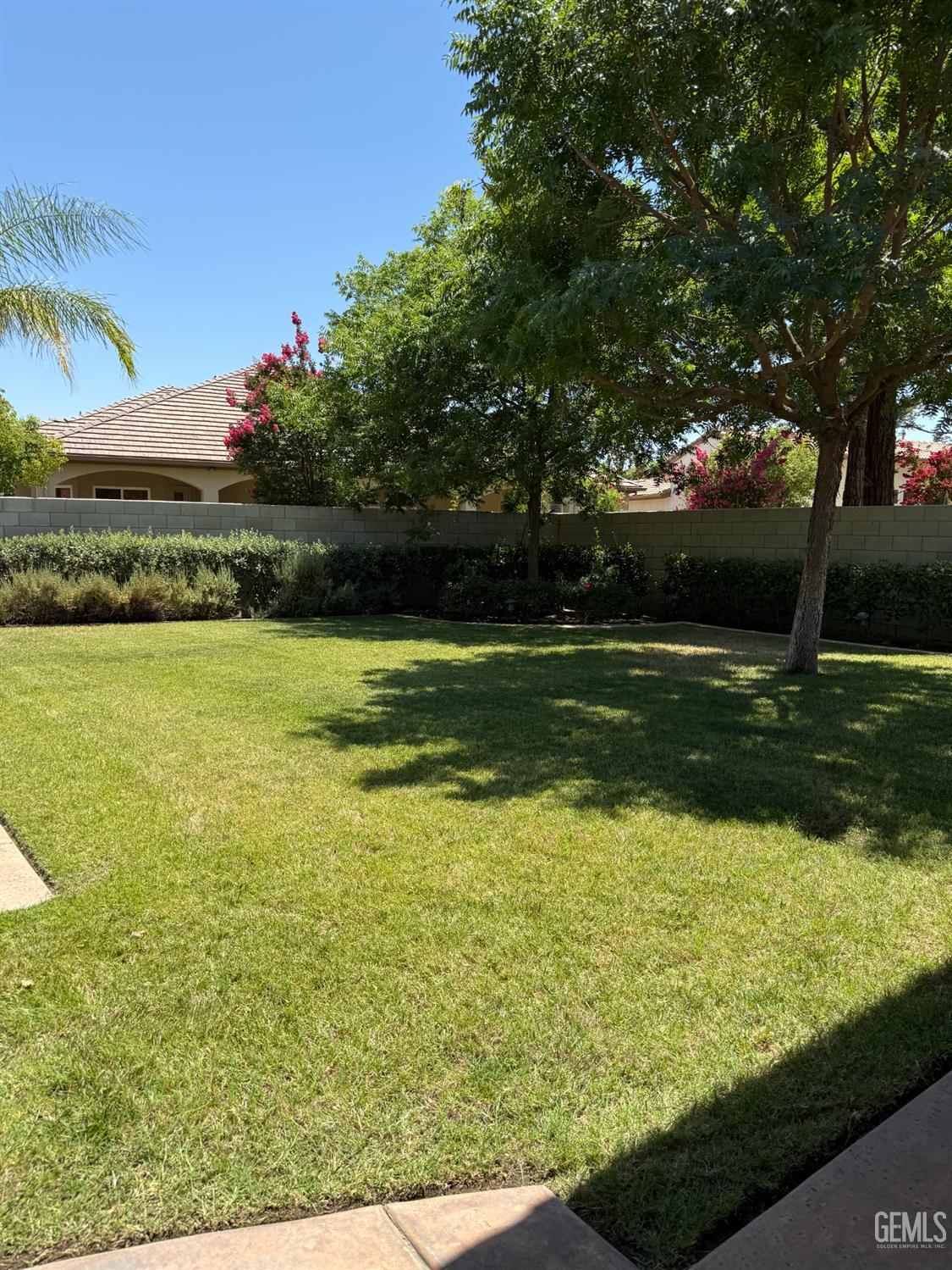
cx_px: 476
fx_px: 880
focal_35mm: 24
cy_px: 635
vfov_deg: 71.6
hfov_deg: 56.8
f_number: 1.78
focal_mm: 6.76
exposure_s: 1/2611
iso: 80
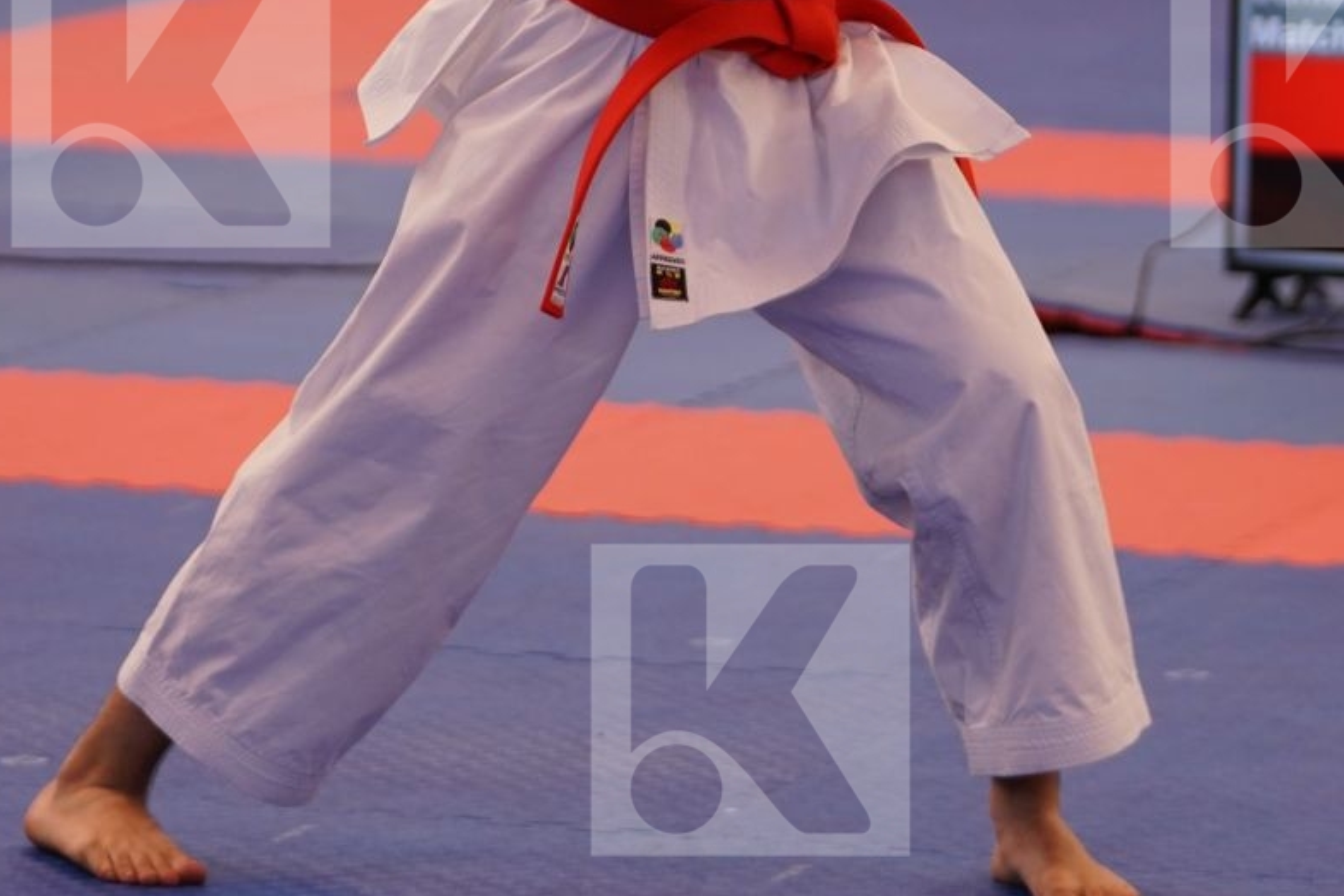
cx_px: 751
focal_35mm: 236
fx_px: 8810
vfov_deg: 5.8
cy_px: 92
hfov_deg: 8.7
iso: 640
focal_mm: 103
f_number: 2.8
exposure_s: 1/500
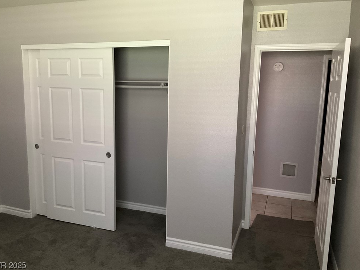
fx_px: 312
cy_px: 134
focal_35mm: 30
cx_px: 176
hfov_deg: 60.0
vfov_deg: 46.8
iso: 320
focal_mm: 3
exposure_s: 1/43
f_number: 1.8
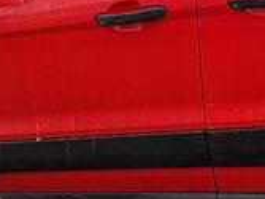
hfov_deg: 25.2
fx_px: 574
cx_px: 240
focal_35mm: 75
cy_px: -62
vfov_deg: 18.2
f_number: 2.2
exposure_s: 1/173
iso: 50
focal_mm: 2.22
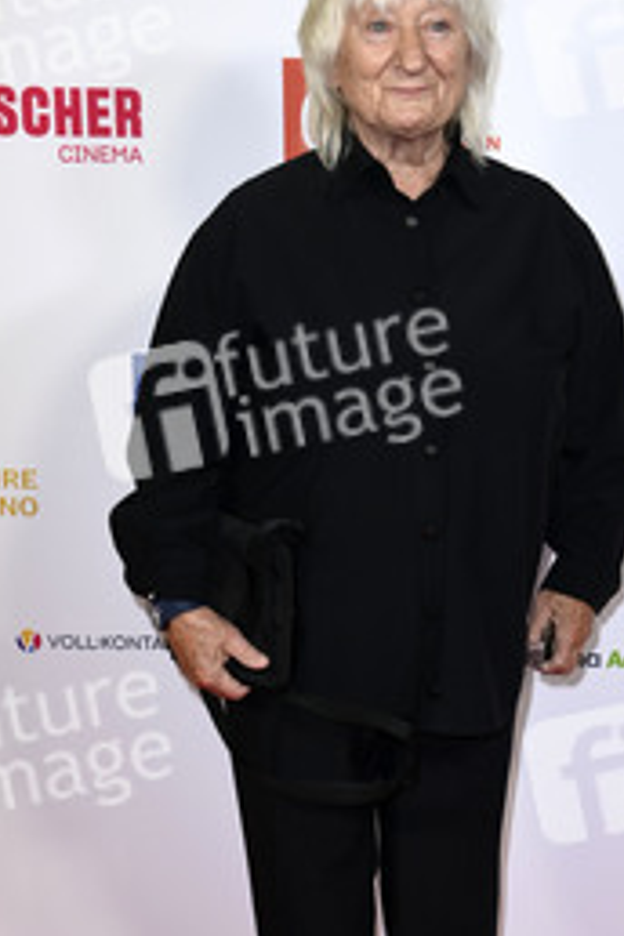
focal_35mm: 96
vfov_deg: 21.2
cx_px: 381
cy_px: 577
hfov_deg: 14.2
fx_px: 2496
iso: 640
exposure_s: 1/200
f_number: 5.6
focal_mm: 62
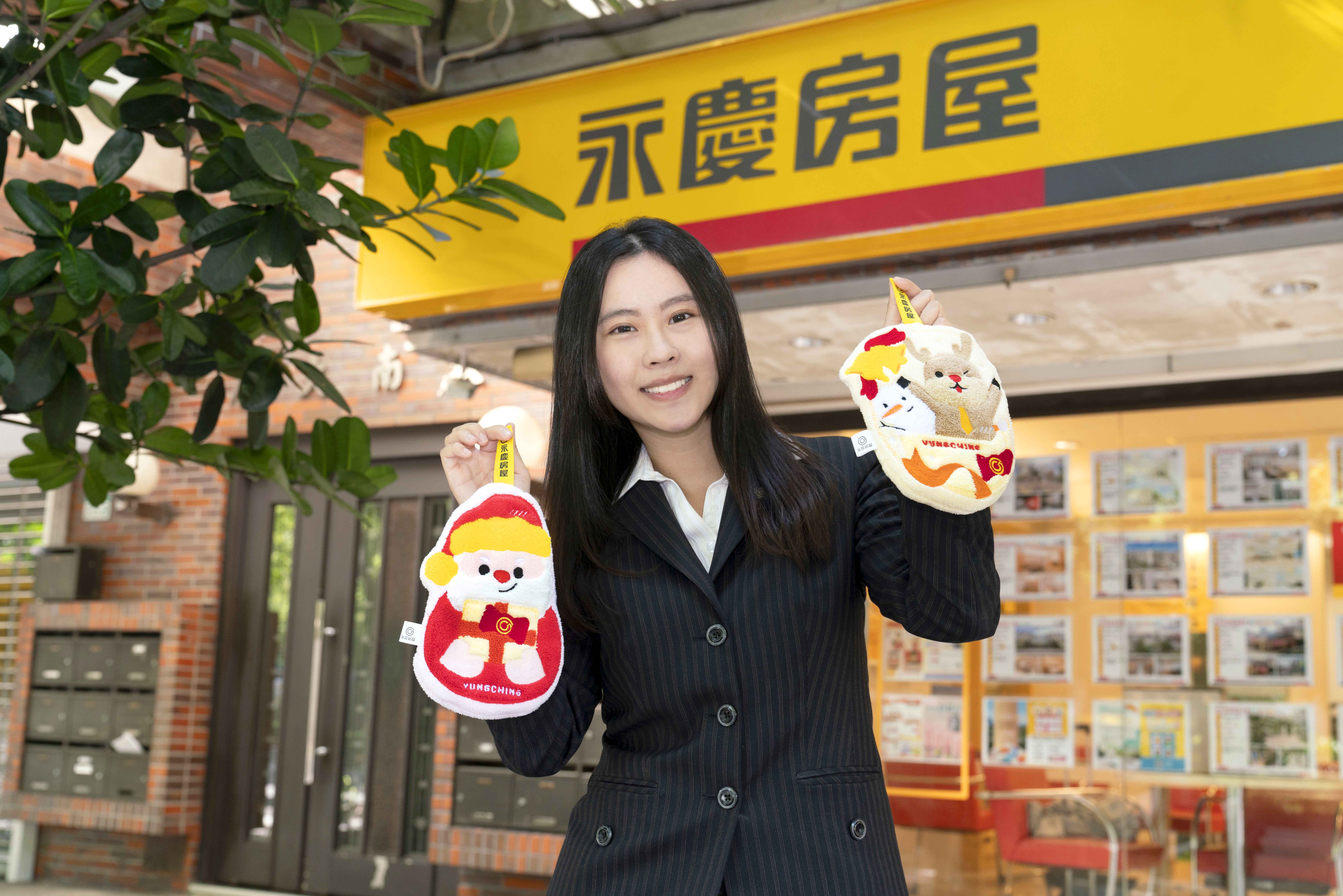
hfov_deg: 44.5
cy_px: 448
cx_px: 672
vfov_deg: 30.5
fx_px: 1642
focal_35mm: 44
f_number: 5
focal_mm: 44
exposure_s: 1/60
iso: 400
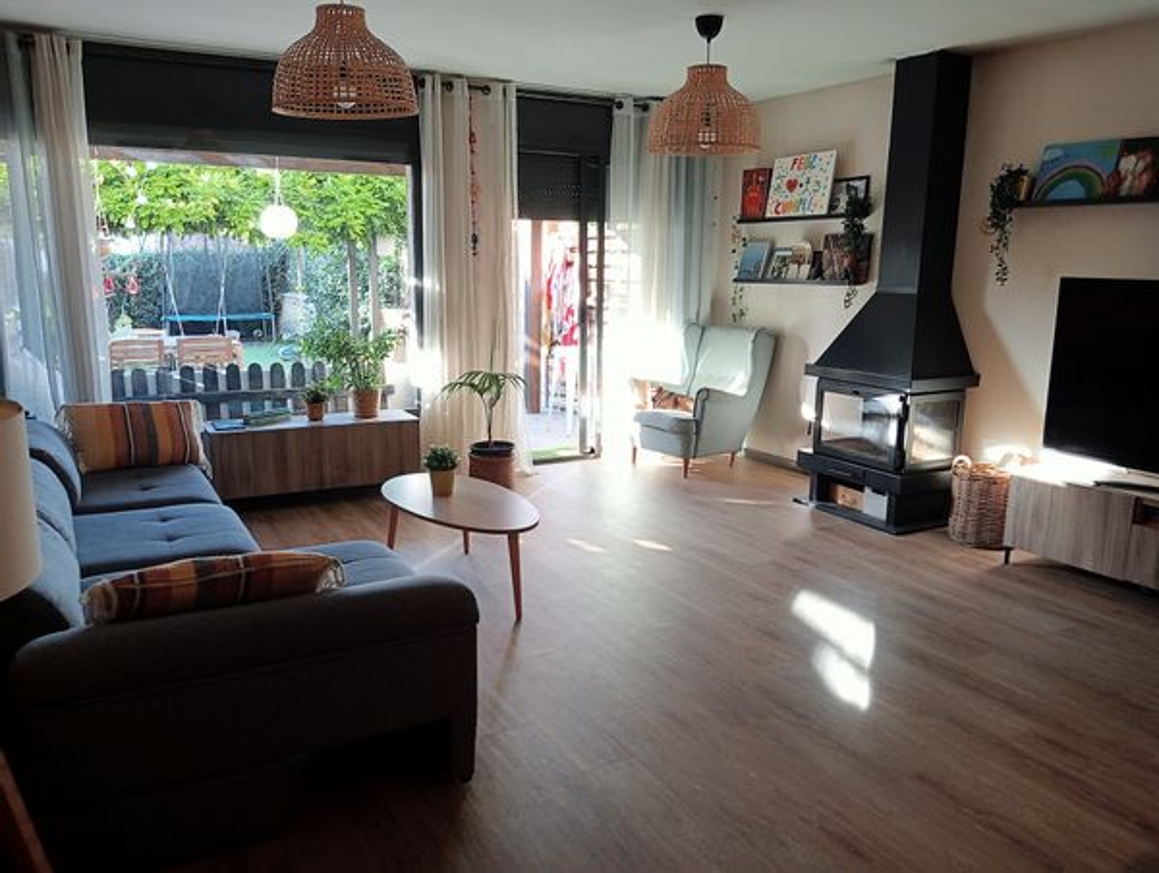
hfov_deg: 63.4
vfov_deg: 49.9
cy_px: 436
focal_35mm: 28
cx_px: 580
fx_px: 939
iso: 224
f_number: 1.8
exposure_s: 1/33.3
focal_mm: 4.04
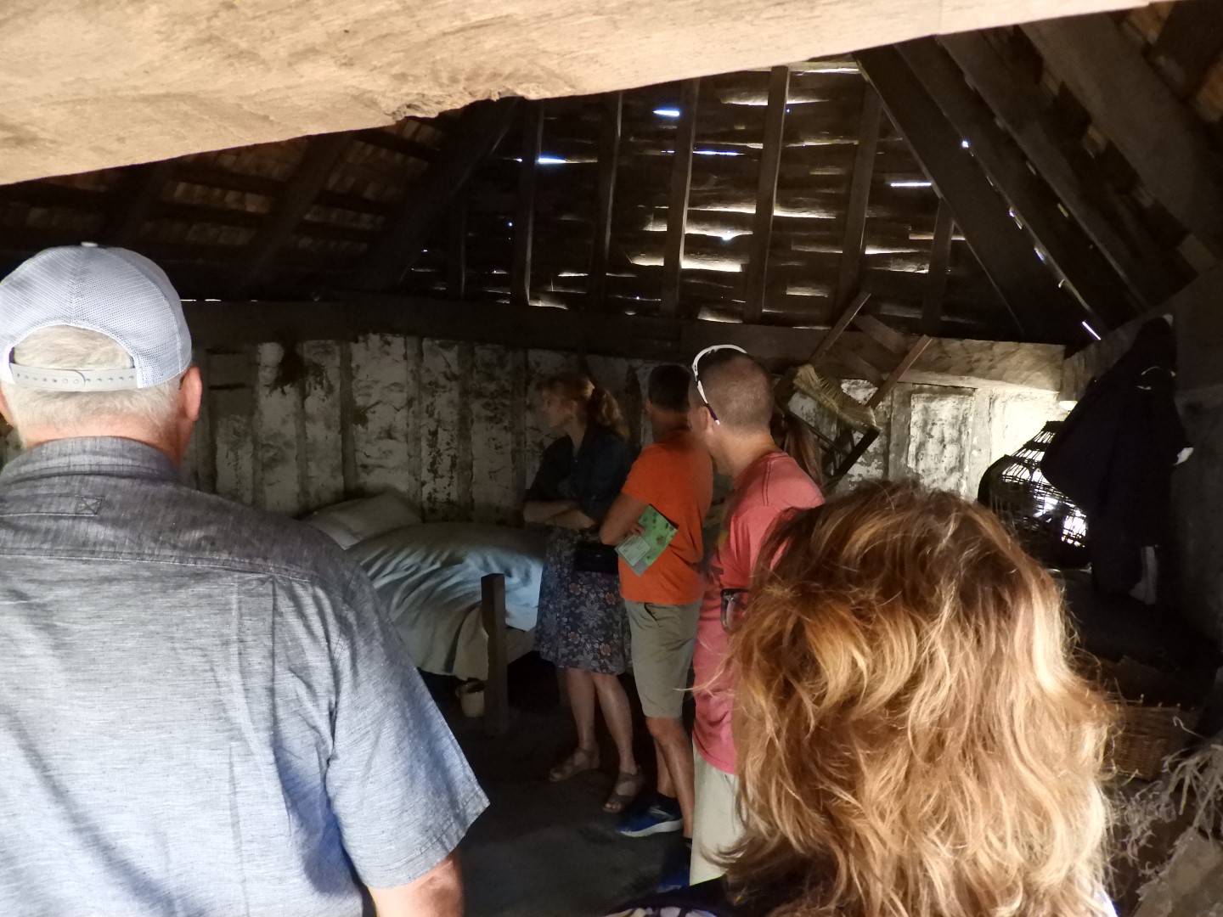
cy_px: 458
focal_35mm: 24
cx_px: 612
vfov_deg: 56.8
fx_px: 848
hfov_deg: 71.6
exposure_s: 1/60
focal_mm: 4.3
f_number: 3.3
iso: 1600
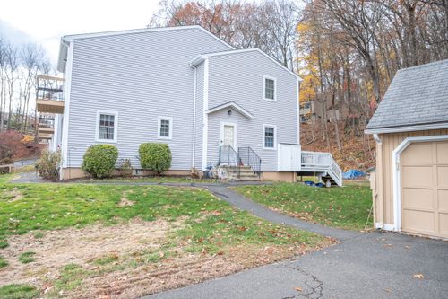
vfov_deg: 53.1
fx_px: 299
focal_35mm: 24
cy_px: 150
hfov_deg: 73.8
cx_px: 224
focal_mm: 24
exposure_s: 1/250
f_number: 4.5
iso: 100
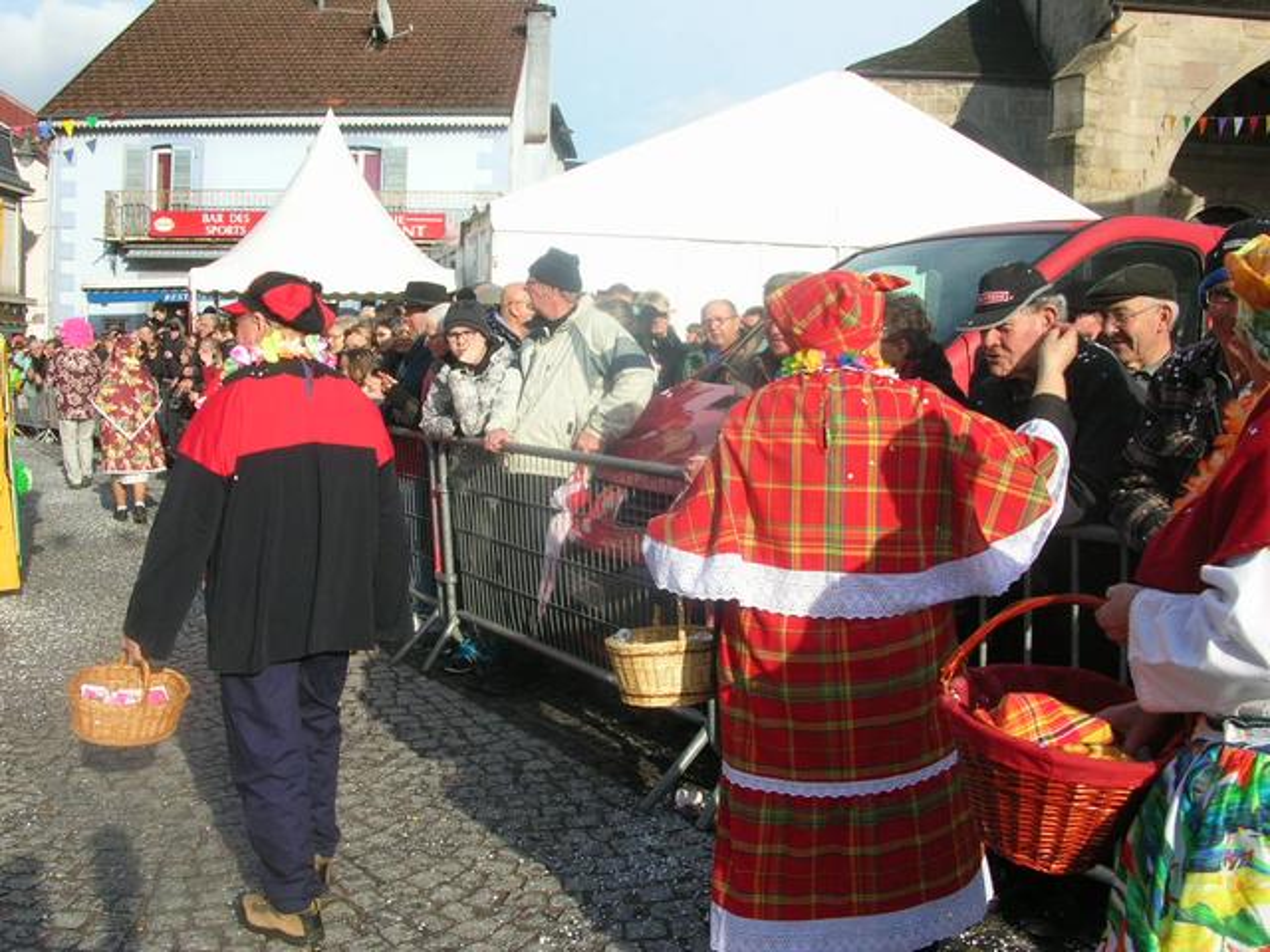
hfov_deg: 52.6
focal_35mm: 35
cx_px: 635
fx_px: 1284
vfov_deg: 40.7
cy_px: 476
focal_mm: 5.8
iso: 50
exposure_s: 1/217
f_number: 5.6
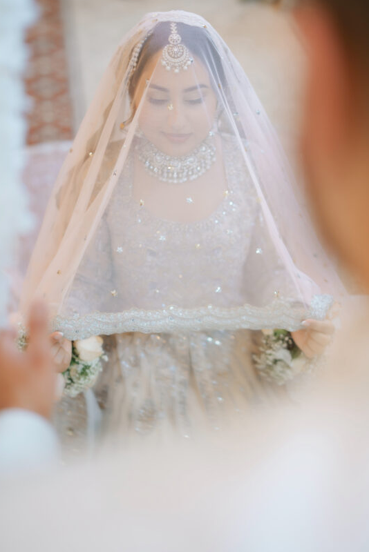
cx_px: 226
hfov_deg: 21.2
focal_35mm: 64
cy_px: 255
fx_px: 983
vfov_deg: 31.4
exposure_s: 1/200
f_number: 1.4
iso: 320
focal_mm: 50
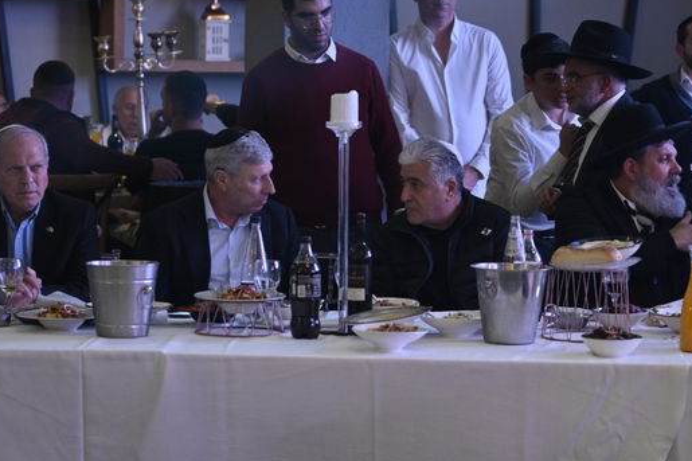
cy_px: 317
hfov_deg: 15.1
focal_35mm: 136
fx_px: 2613
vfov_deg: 10.1
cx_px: 298
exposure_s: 1/200
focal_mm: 50
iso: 800
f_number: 1.8
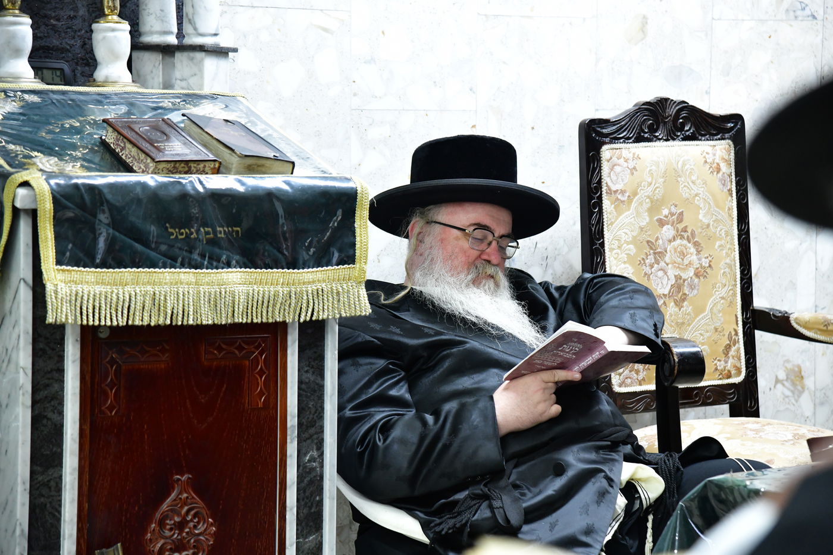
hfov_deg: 18.6
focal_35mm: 110
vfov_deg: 12.4
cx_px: 416
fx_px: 2545
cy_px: 278
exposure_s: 1/125
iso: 5000
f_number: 5.6
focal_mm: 110
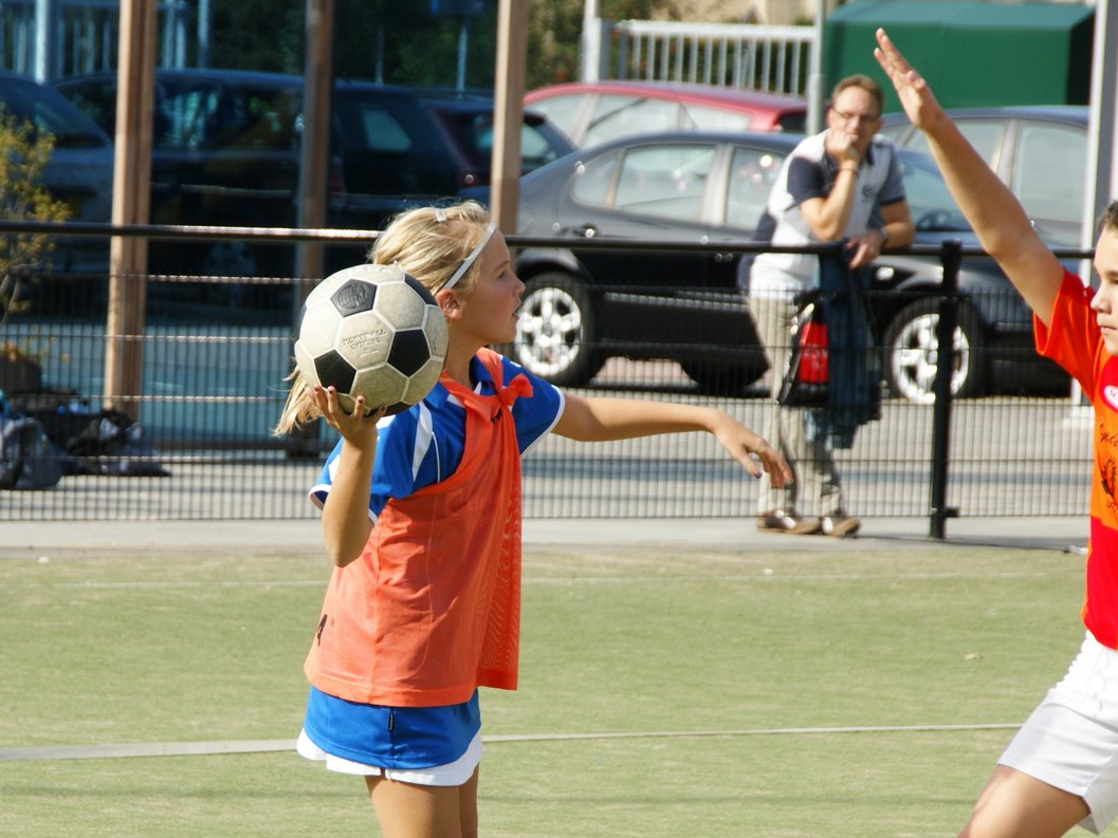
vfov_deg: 6.5
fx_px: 7397
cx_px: 594
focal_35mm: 229
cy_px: 420
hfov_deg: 8.6
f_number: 9
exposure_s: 1/400
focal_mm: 140
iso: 200
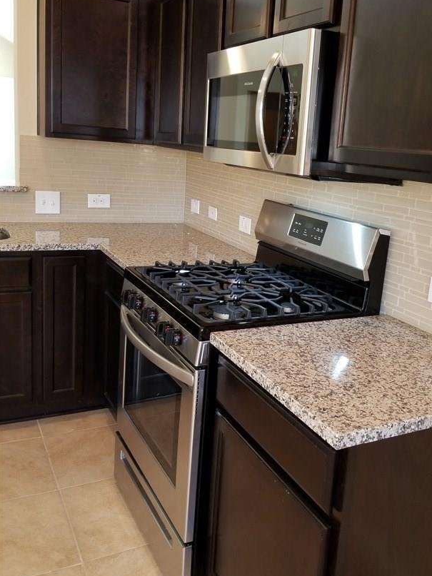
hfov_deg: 42.6
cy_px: 266
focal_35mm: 33
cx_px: 272
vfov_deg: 55.3
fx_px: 549
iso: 100
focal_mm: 4.25
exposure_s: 1/24
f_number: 1.7
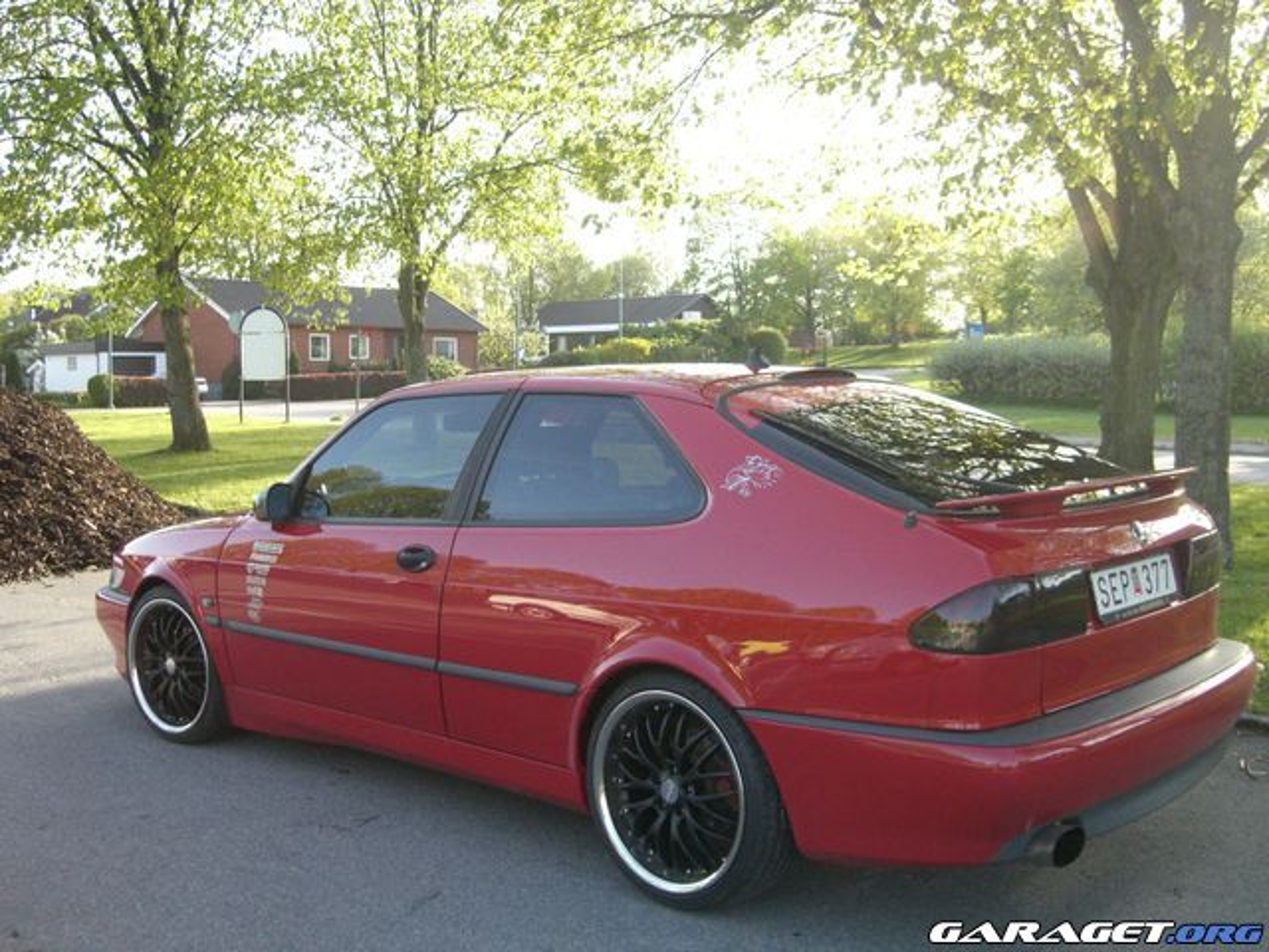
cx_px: 634
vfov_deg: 37.7
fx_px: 1393
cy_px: 476
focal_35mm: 38
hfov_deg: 49.0
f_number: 2.8
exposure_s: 1/800
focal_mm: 7.9
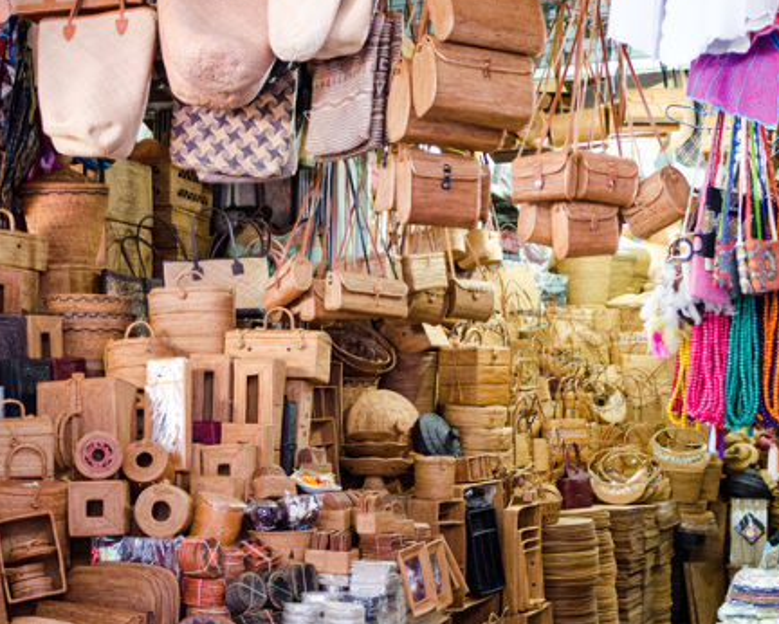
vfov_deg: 31.2
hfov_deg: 38.5
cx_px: 289
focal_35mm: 48
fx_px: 1107
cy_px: 418
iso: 1600
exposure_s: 1/80
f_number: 2
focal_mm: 20
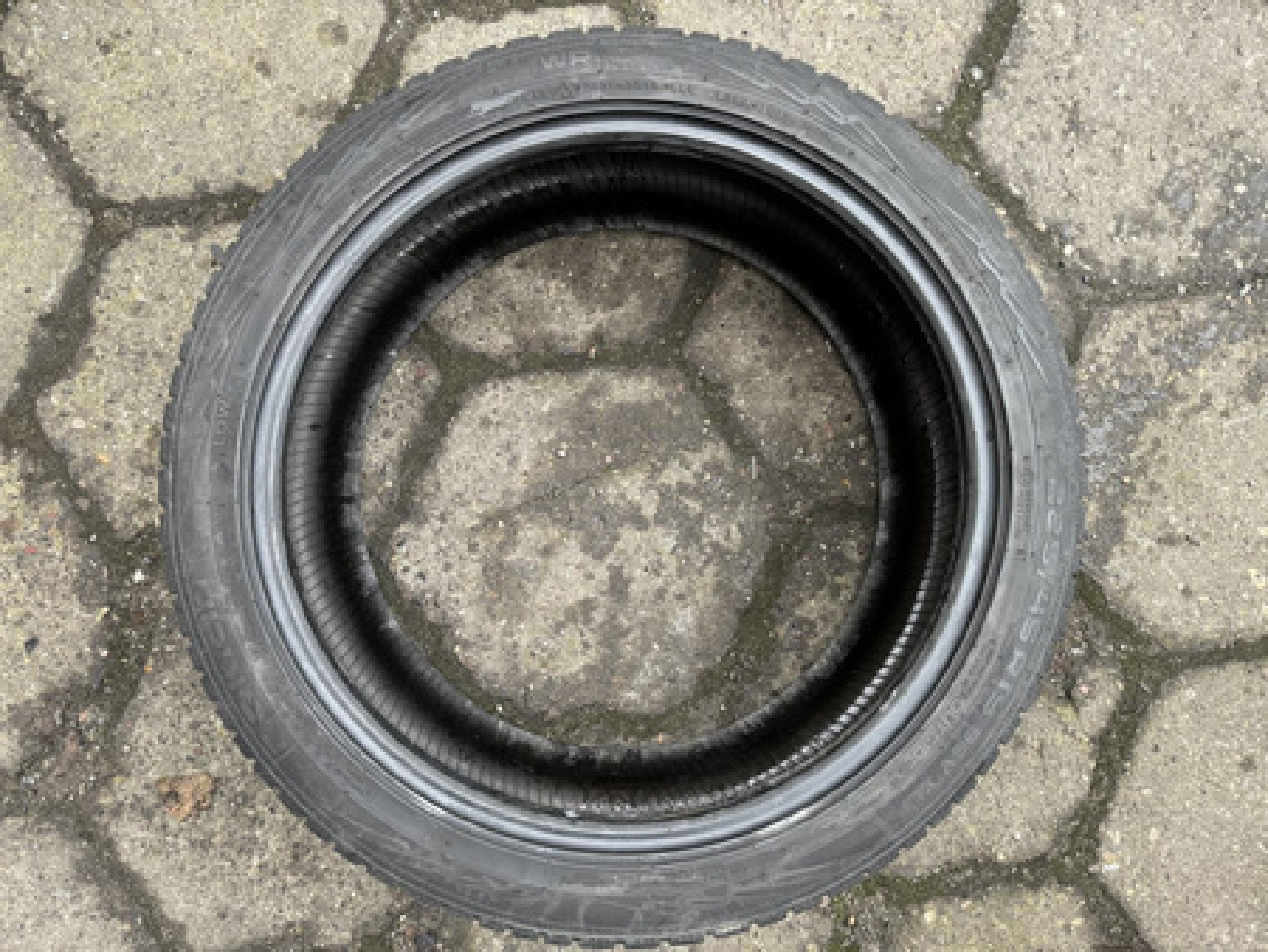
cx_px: 634
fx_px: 880
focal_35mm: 24
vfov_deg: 56.9
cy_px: 476
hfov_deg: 71.6
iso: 200
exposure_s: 1/121
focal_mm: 6.86
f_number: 1.78
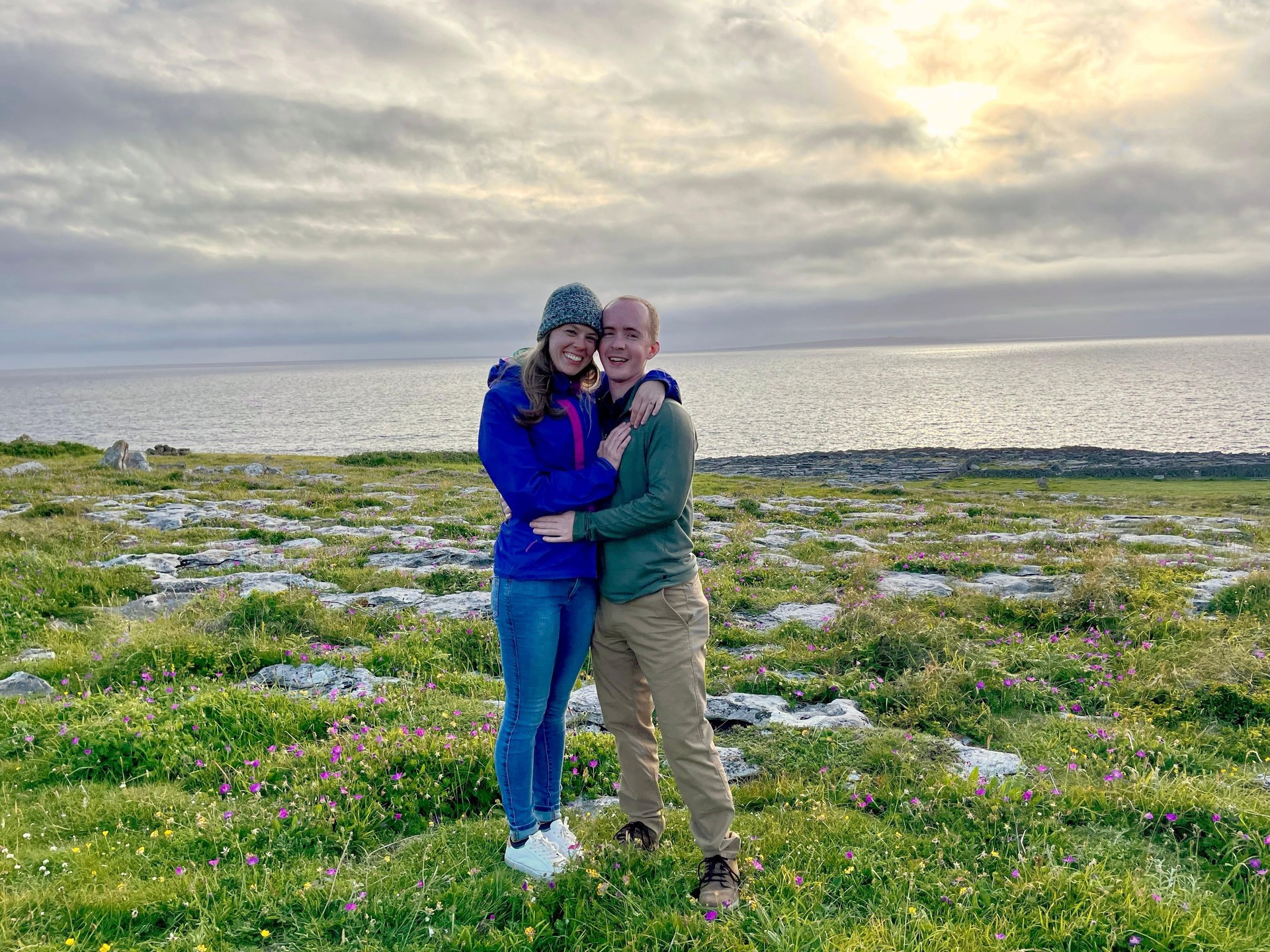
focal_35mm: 26
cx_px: 635
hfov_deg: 67.3
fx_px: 954
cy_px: 476
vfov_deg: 53.1
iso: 32
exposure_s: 1/1350
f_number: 1.6
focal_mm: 4.2
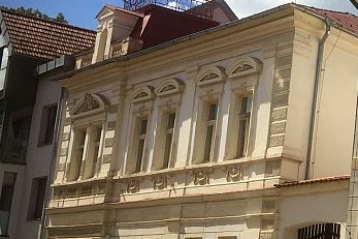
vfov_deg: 15.3
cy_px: 144
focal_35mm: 89
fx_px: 885
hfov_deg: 20.1
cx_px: 521
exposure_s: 1/2475
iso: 32
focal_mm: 4.15
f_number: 2.2
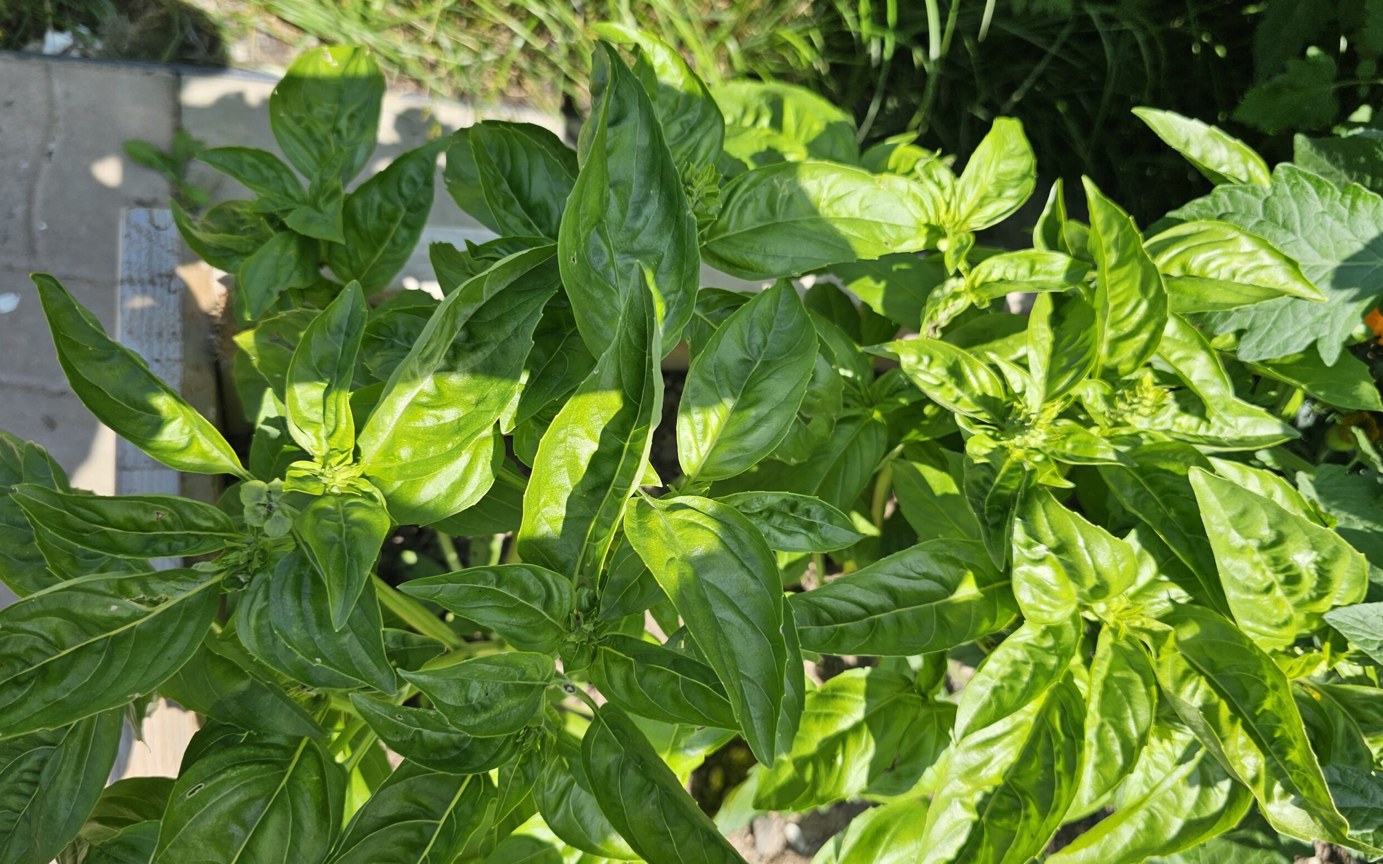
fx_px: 942
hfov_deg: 72.6
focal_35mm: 25
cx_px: 693
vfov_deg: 49.3
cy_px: 442
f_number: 1.7
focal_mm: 6.3
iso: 10
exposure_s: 1/410
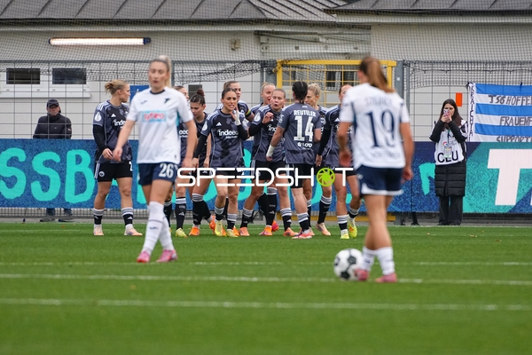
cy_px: 178
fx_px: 8866
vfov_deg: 2.3
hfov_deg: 3.4
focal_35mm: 600
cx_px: 266
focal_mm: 400
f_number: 5.6
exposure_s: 1/1600
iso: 1600
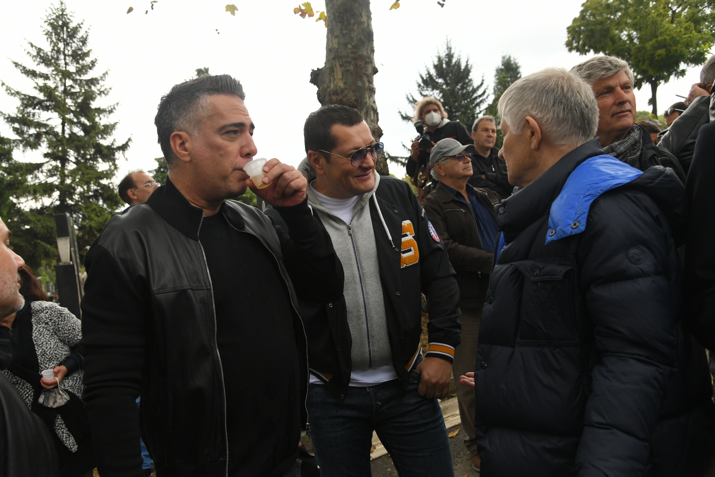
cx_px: 358
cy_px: 238
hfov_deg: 61.9
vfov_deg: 43.6
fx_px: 596
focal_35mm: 30
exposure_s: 1/500
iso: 1250
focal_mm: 30
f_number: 5.6
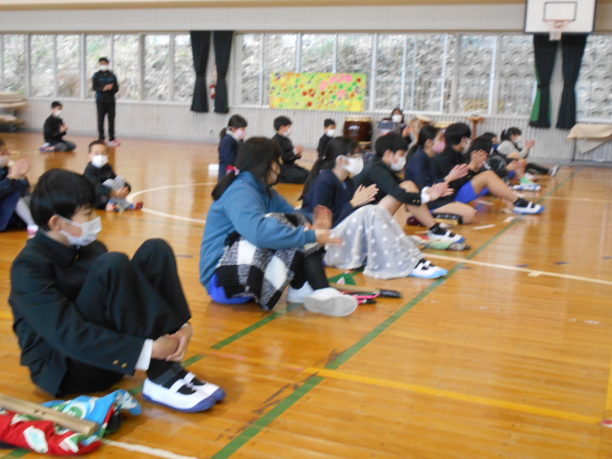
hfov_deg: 42.9
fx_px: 778
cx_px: 306
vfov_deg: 32.9
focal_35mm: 44
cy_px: 230
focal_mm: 7.7
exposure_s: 1/15
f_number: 4.2
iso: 400
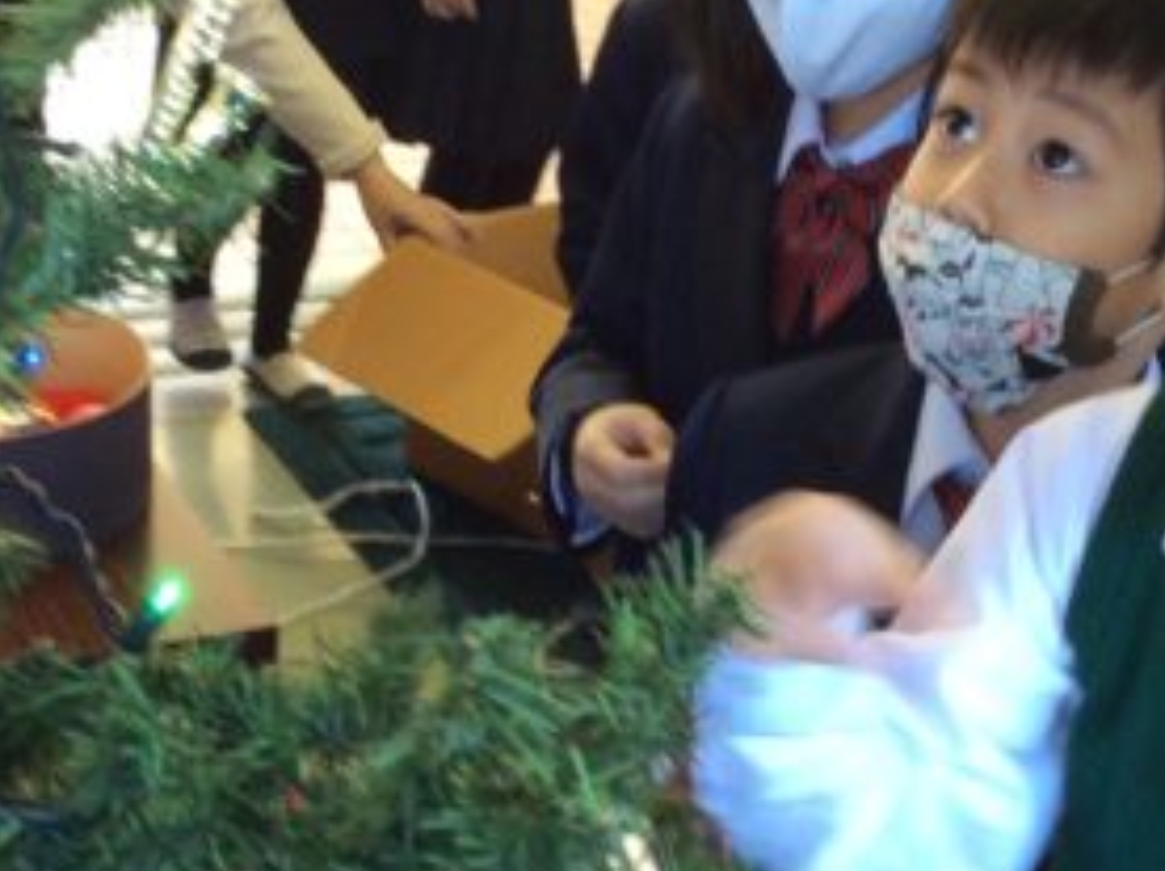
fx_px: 2723
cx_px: 522
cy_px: 654
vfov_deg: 18.1
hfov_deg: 24.1
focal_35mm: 81
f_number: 2.4
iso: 50
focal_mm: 3.3
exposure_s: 1/24
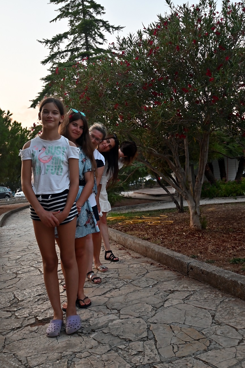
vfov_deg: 53.1
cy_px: 184
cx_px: 122
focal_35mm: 36
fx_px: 368
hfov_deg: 36.9
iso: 400
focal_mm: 24
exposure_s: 1/250
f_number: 4
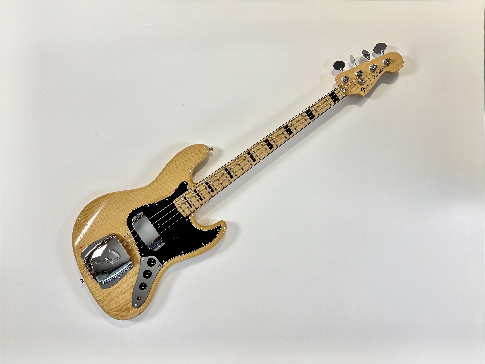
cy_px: 182
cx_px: 242
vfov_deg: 53.1
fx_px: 364
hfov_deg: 67.3
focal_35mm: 26
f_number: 1.6
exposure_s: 1/50
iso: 100
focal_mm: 5.96
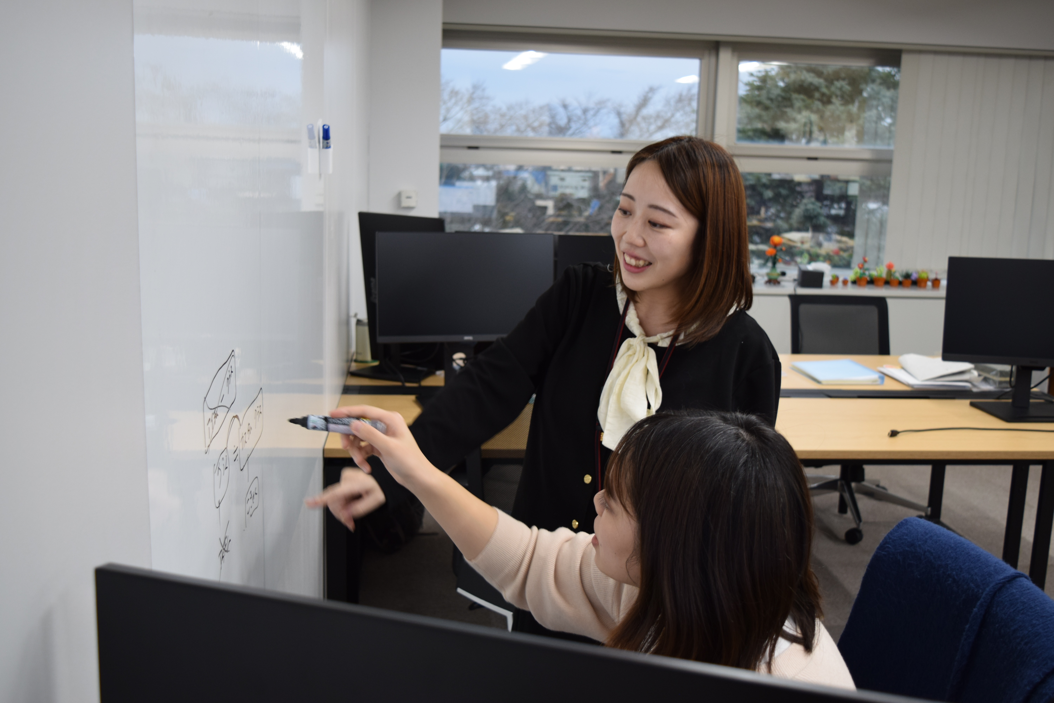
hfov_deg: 51.3
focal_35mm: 38
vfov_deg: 35.5
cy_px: 352
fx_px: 1098
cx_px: 527
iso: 400
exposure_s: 1/80
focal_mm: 25
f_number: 4.5
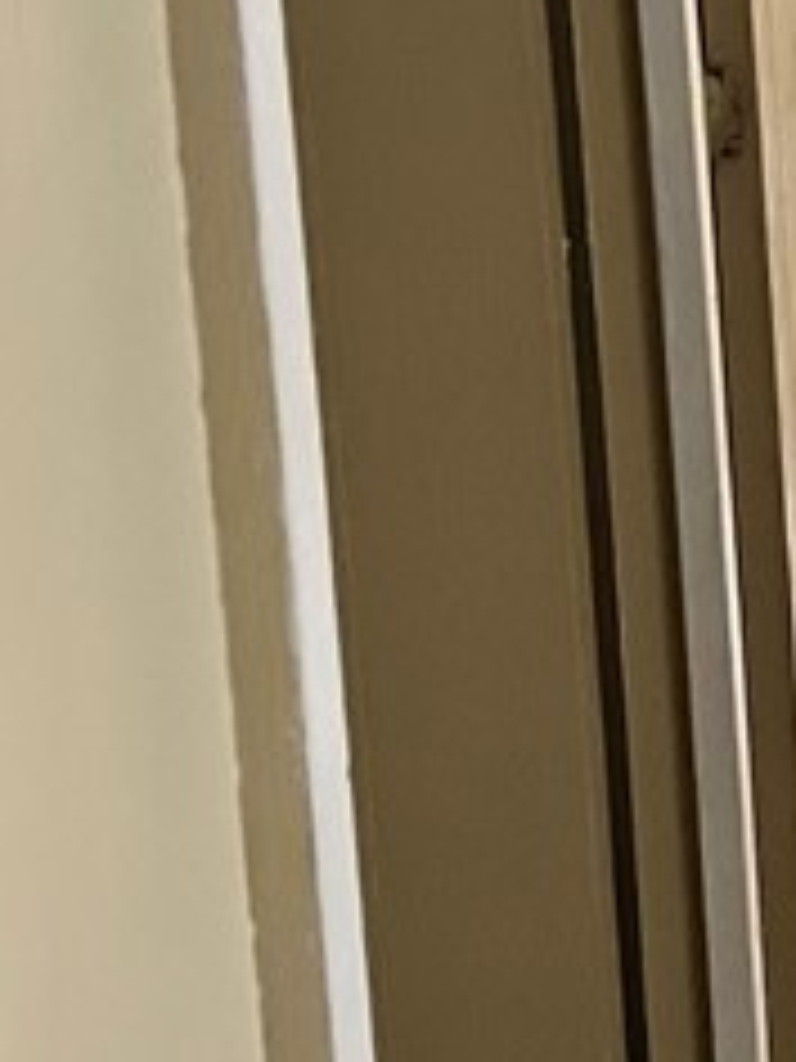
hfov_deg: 12.1
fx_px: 3465
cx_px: 1403
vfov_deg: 17.4
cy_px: 320
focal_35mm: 113
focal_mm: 5.7
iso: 320
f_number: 1.5
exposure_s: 1/60
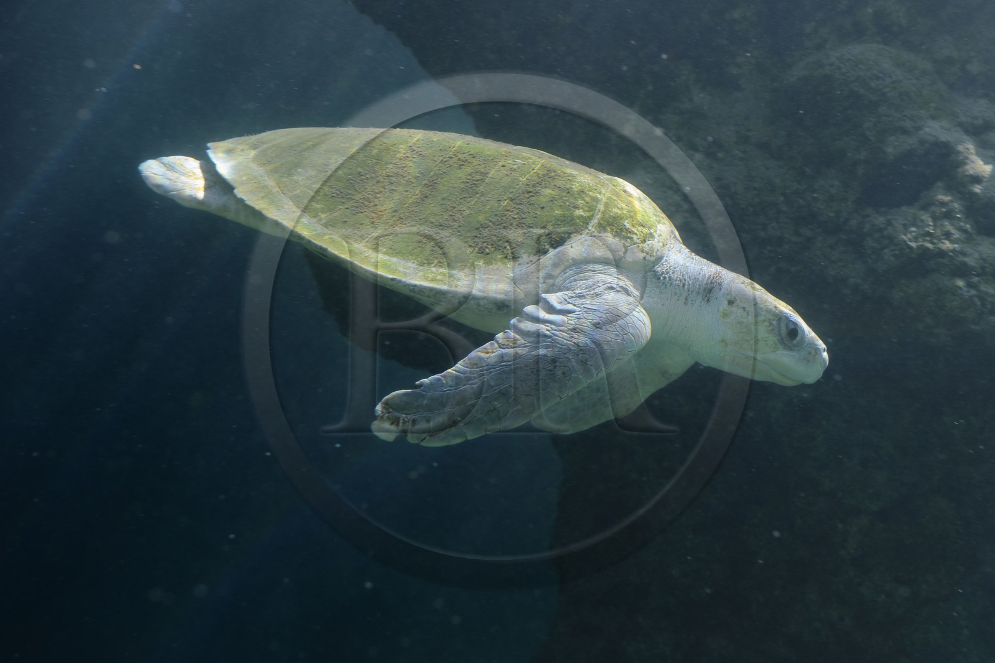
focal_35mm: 55
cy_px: 332
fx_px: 1520
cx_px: 498
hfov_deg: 36.3
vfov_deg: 24.6
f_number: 5.6
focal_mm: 55
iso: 200
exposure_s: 1/200
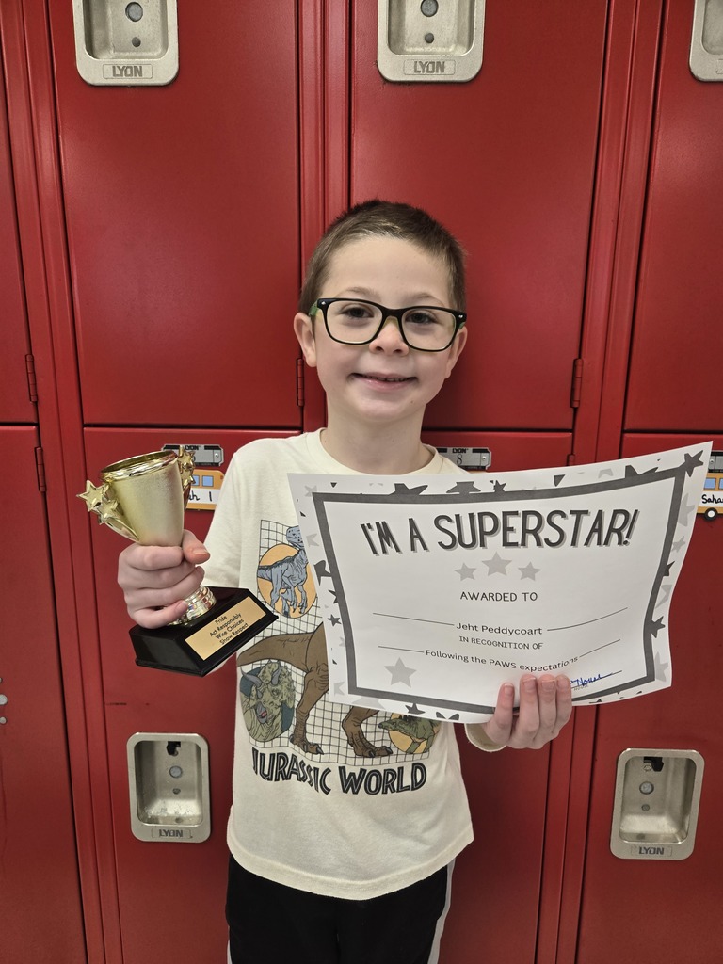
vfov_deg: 73.9
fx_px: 641
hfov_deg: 58.9
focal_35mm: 23
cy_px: 482
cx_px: 362
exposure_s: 1/120
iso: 125
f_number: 1.8
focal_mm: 5.4
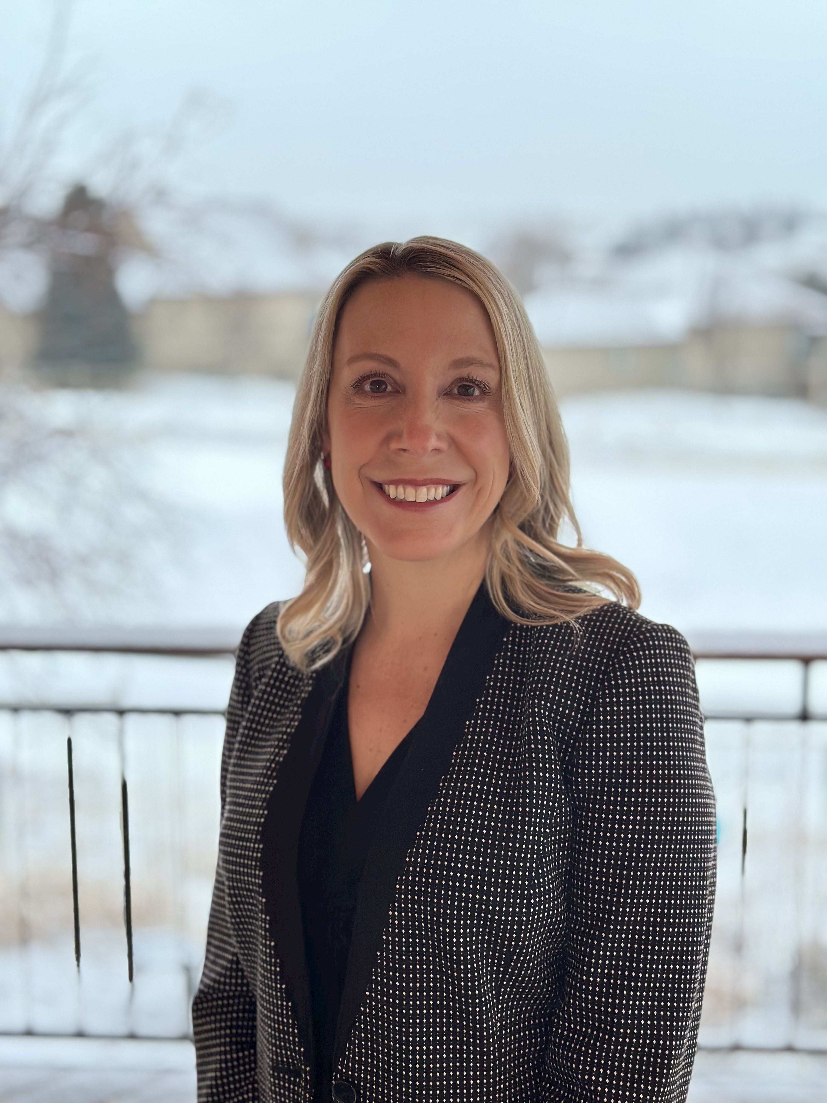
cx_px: 414
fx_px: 1529
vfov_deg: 39.7
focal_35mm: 48
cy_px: 552
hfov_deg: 30.3
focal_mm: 6.86
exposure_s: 1/60
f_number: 1.78
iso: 160
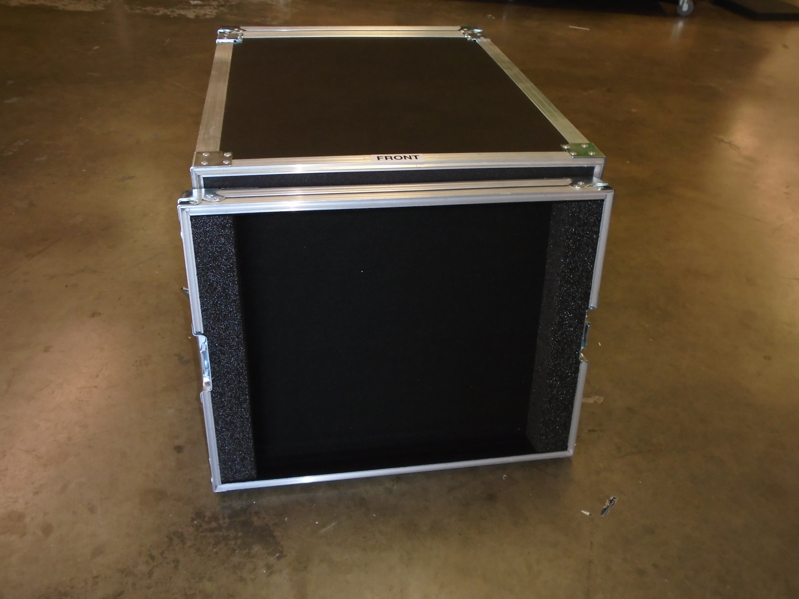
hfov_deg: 58.4
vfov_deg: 45.4
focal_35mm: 31
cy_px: 300
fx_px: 716
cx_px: 400
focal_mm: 5.5
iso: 200
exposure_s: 1/40
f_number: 3.5
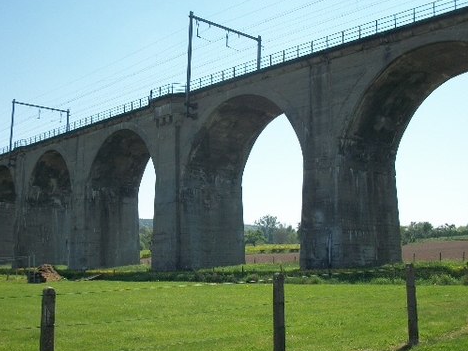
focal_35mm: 41
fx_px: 554
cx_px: 200
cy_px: 203
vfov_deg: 35.1
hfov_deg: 45.6
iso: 80
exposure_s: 1/160
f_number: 8.8
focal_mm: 5.7
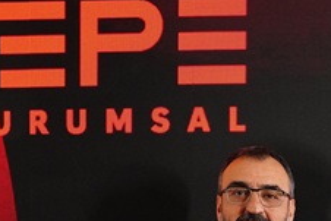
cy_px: 315
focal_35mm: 71
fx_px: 653
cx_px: 347
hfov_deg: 26.6
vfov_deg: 17.6
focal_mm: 24
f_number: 5.6
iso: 6400
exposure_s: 1/125
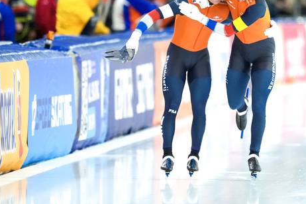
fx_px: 8278
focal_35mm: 974
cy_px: 48
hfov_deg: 2.1
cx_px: 202
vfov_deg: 1.4
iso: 5000
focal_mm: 400
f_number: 3.2
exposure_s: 1/1250
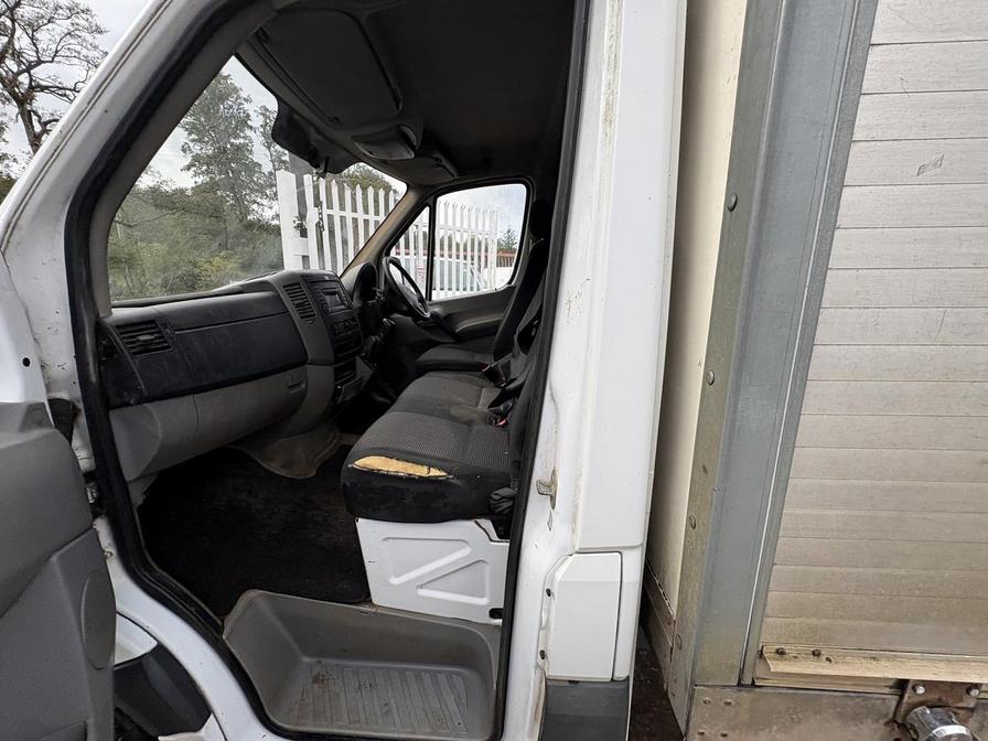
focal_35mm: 14
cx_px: 494
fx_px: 400
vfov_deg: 85.7
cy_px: 370
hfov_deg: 102.1
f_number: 2.2
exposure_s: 1/470
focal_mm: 2.22
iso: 40
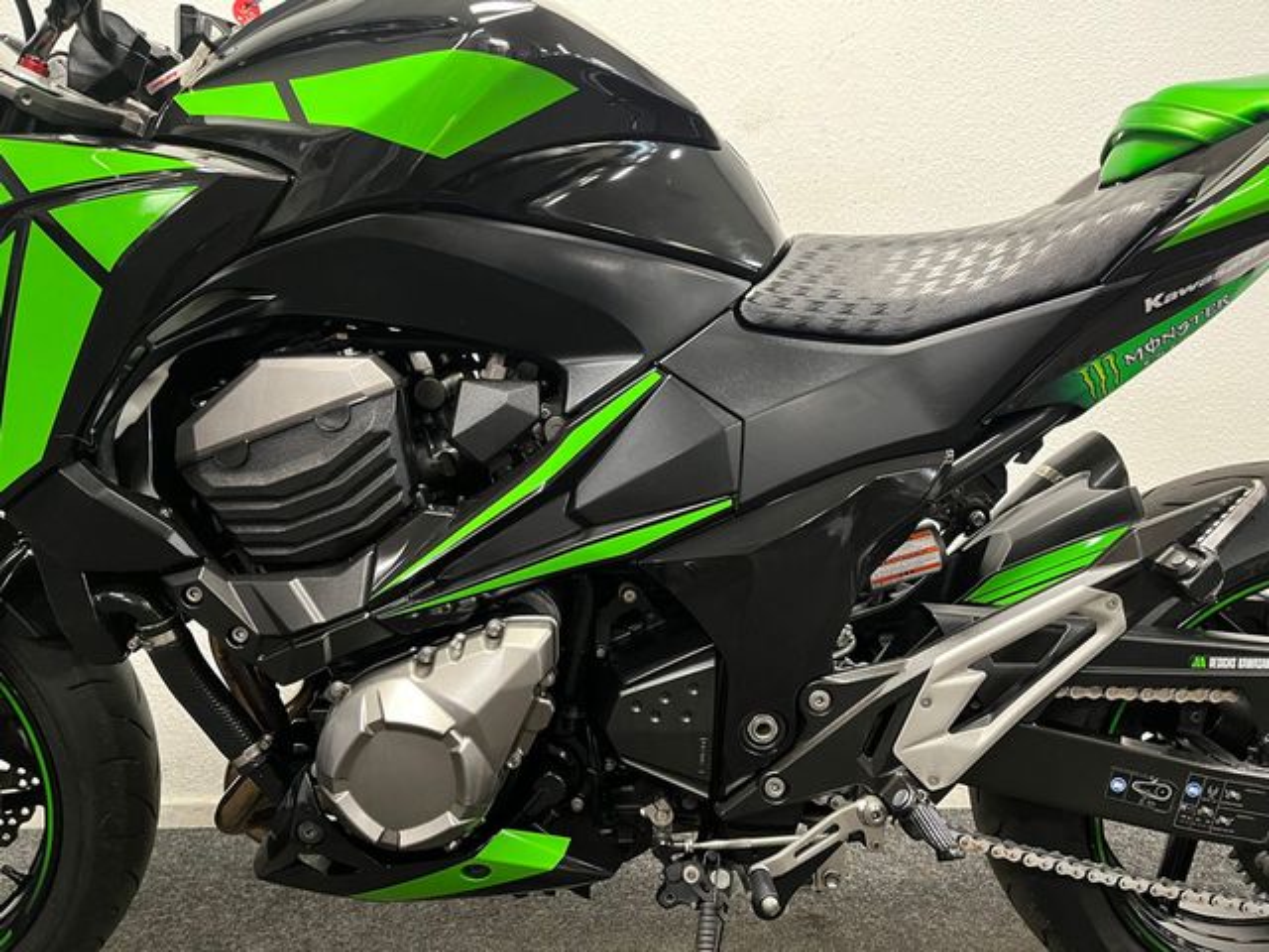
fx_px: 953
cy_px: 476
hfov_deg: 67.3
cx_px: 634
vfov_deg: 53.1
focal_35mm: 26
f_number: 1.6
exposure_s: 1/50
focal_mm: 5.1
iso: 500
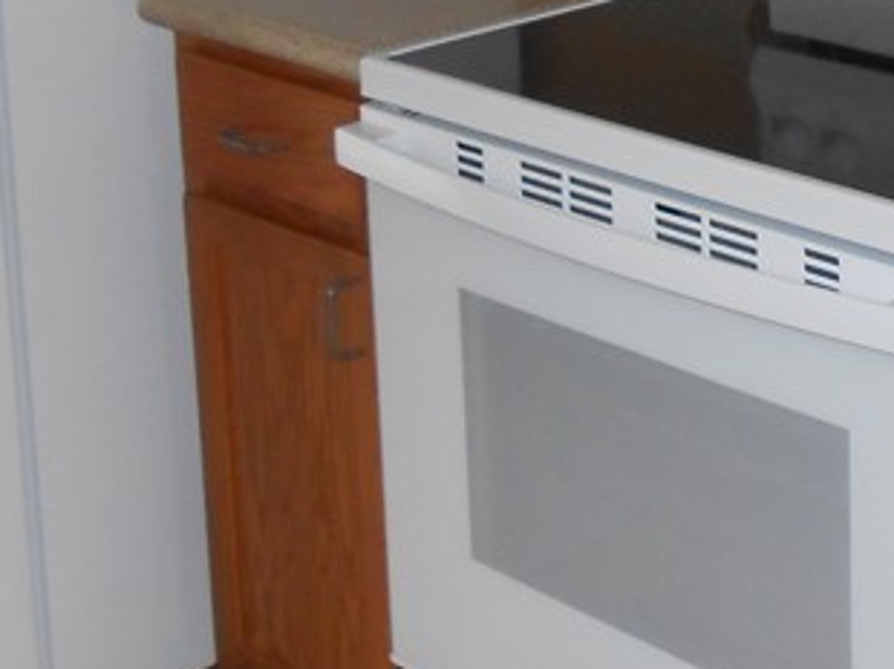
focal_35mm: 86
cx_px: 845
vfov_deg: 16.5
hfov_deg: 22.1
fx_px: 2219
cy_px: -101
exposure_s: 1/25
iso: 200
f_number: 3.5
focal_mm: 4.6
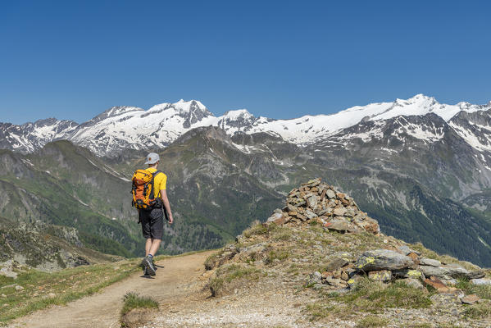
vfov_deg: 27.0
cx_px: 246
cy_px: 164
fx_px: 682
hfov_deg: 39.6
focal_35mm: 50
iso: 200
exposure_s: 1/1250
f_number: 8
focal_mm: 50
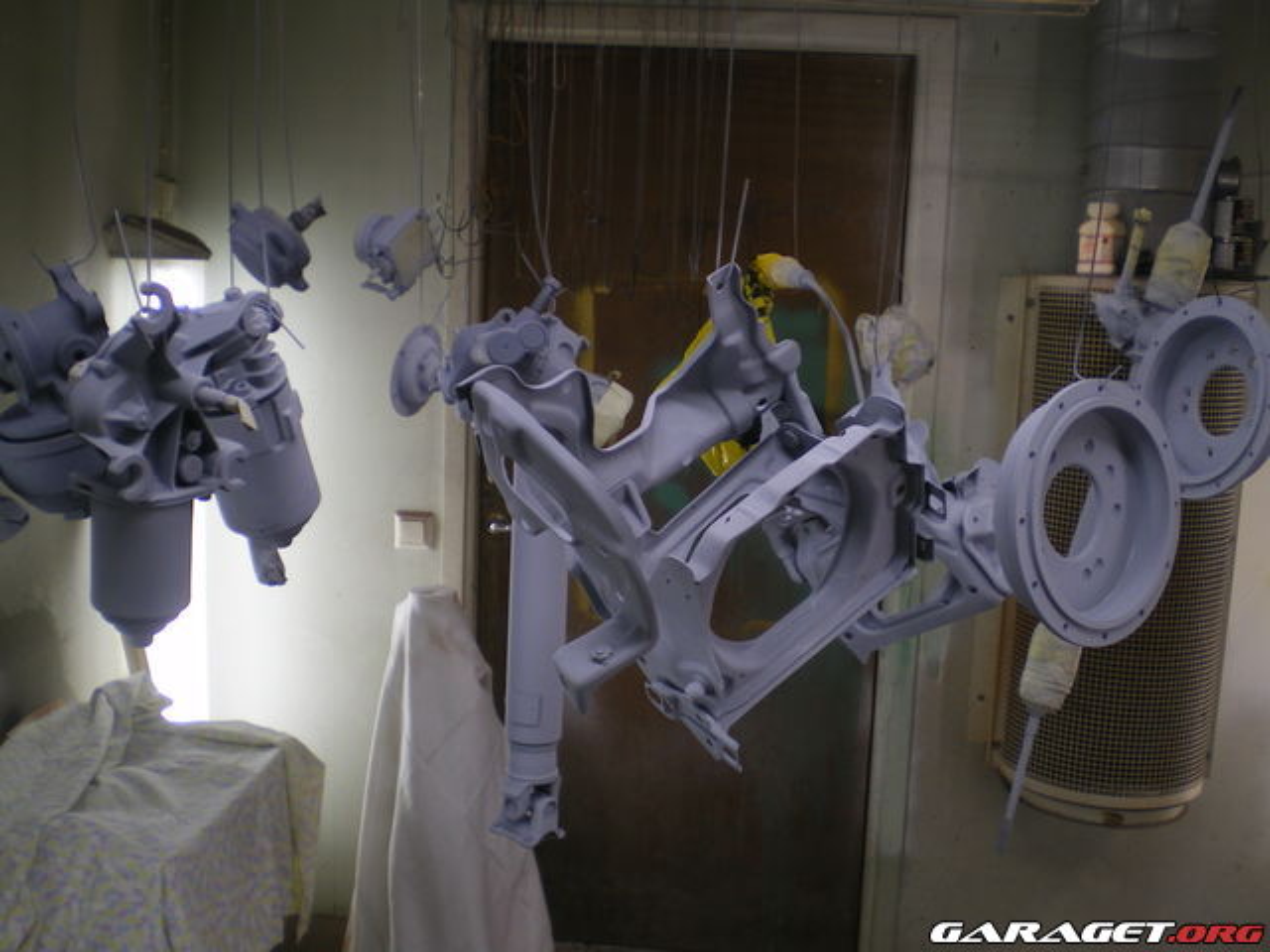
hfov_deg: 49.0
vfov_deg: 37.7
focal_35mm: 38
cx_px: 635
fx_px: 1394
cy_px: 476
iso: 64
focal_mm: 6.3
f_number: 3.1
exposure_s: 1/40
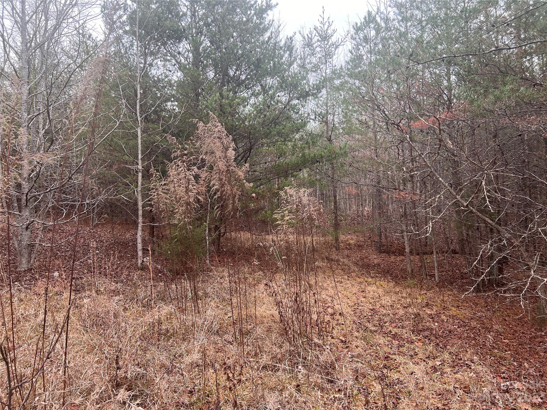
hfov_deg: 67.3
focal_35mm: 26
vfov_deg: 53.1
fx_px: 411
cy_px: 205
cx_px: 274
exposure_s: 1/194
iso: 40
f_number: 1.5
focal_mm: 5.7
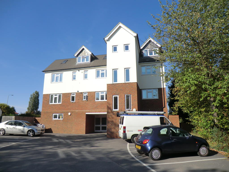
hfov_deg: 71.6
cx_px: 114
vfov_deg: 56.8
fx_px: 159
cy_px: 86
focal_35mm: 24
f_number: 7.5
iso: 80
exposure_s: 1/200
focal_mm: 4.3
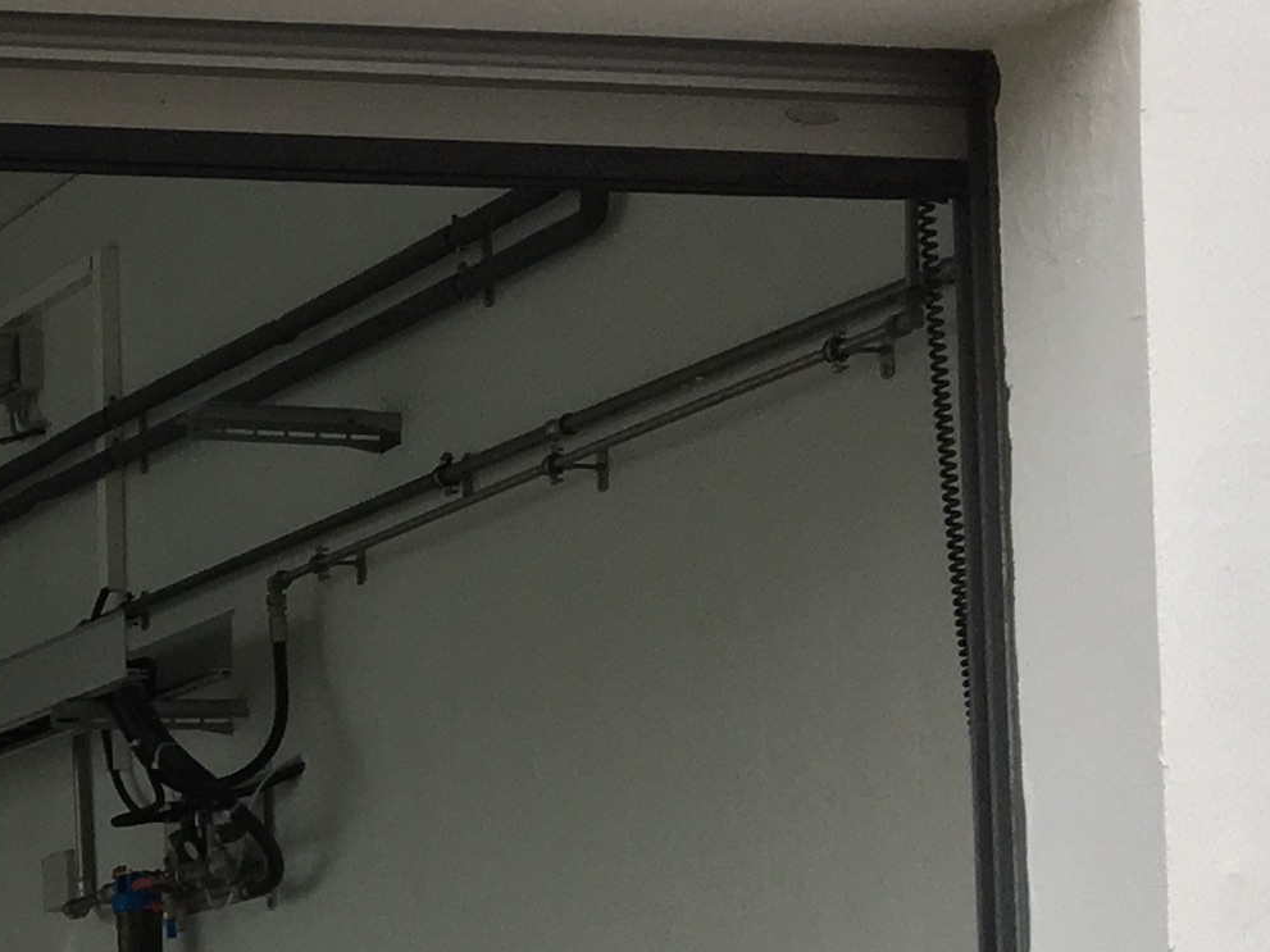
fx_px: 4329
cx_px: -565
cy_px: 1117
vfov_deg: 12.3
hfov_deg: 15.5
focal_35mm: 118
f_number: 2.2
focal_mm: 4.15
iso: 40
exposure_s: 1/100
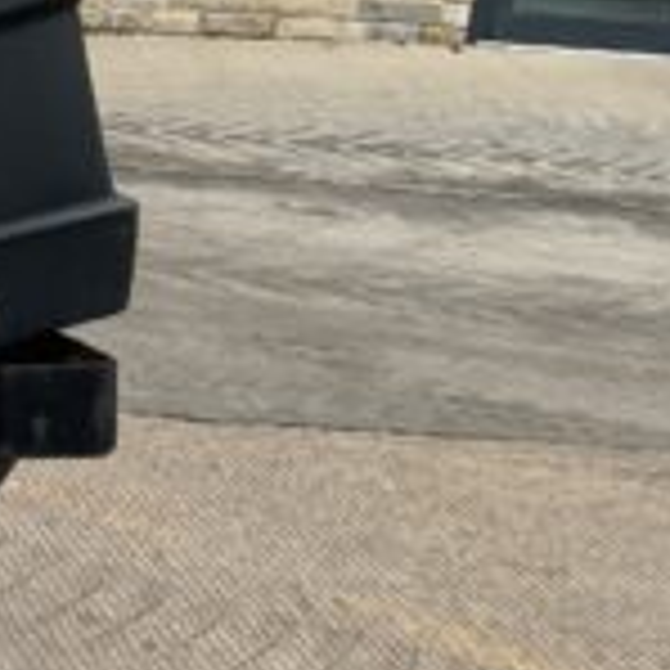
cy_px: 310
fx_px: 2409
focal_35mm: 110
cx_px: -746
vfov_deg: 15.8
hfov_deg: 13.2
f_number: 1.8
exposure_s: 1/122
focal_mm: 3
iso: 20
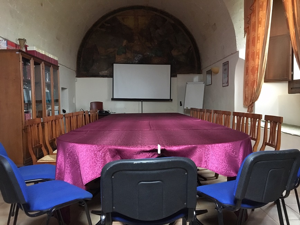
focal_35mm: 29
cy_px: 112
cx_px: 150
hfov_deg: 61.6
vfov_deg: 48.3
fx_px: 251
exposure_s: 1/17
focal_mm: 4.15
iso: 400
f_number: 2.2
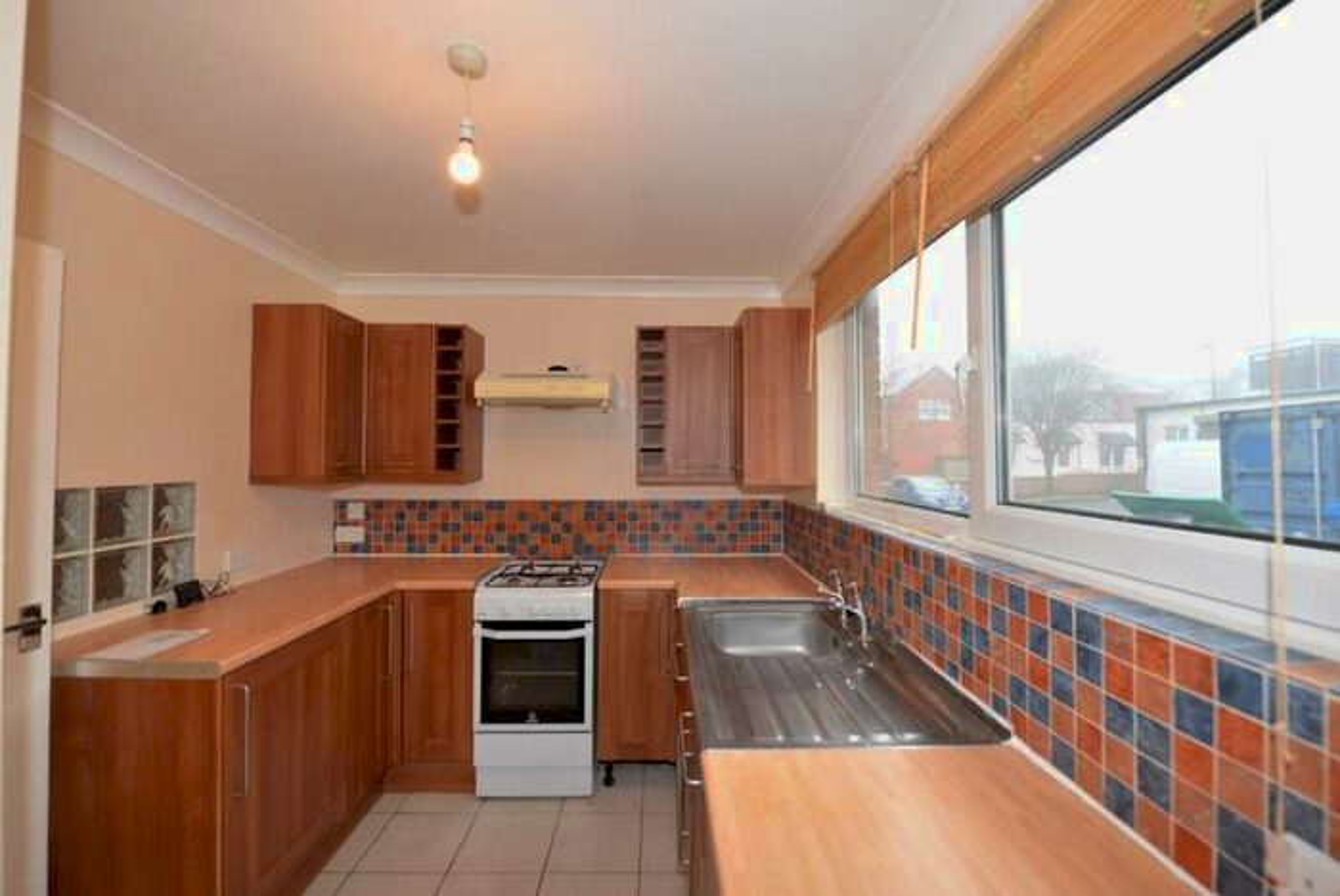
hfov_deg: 100.3
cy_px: 448
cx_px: 670
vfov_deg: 77.4
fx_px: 559
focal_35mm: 15
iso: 560
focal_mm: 15
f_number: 4
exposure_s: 1/60
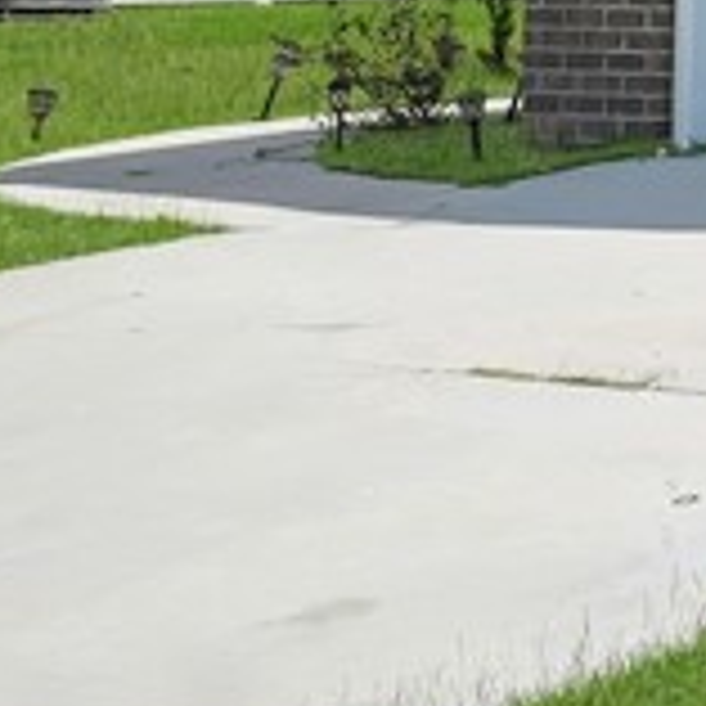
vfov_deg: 10.3
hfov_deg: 9.9
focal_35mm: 159
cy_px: -630
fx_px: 3669
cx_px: 1554
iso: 320
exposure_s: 1/640
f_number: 10
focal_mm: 27
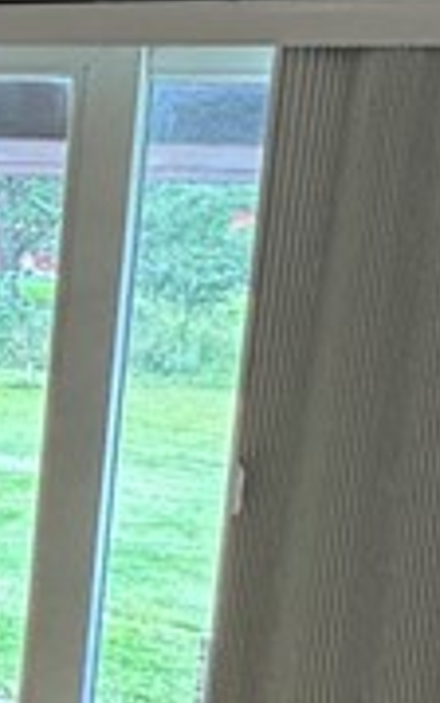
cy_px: 263
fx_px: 1630
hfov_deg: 9.9
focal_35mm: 85
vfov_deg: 24.3
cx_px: -998
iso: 160
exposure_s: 1/60
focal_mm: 2.22
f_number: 2.2
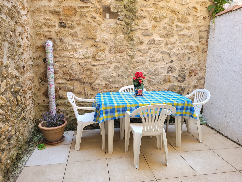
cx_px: 121
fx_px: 182
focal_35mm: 26
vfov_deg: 53.0
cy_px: 91
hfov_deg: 67.3
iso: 160
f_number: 1.8
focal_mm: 5.4
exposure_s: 1/100
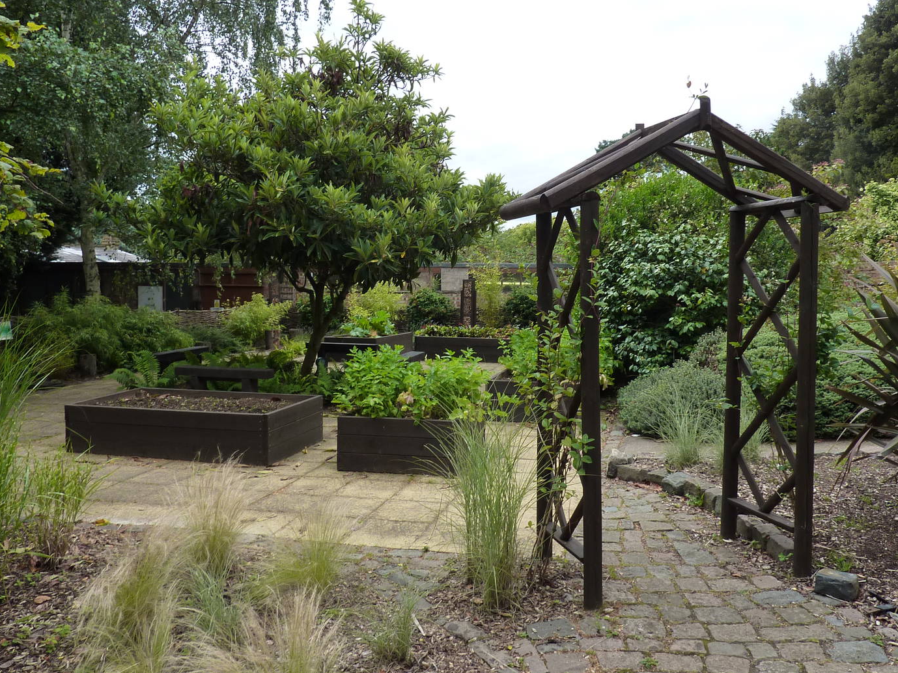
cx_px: 471
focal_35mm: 29
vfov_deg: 48.1
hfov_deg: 61.6
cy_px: 286
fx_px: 752
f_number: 4
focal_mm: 4.1
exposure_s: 1/200
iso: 125
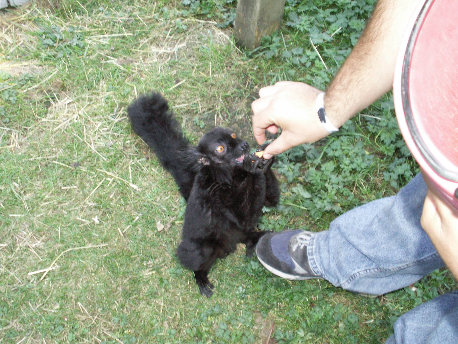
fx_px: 463
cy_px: 172
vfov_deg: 40.7
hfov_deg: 52.6
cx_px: 229
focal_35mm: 35
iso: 160
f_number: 2.8
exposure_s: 1/40
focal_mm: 5.86
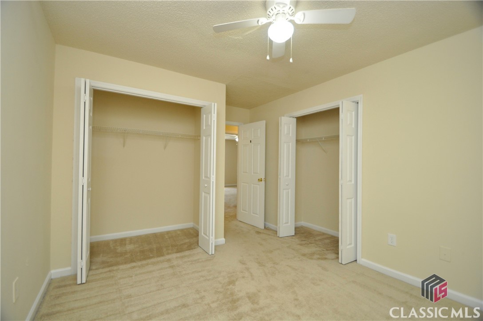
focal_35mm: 15
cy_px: 160
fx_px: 201
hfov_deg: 100.5
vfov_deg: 77.1
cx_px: 242
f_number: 4
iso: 800
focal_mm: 10
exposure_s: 1/60
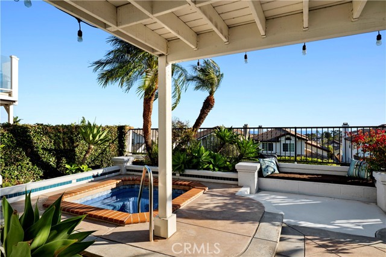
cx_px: 193
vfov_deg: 59.4
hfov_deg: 81.2
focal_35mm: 21
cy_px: 128
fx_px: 225
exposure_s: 1/80
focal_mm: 21
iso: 125
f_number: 9
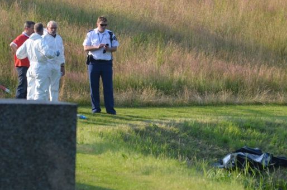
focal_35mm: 441
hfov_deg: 4.7
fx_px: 3510
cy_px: 78
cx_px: 147
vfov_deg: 3.1
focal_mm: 210
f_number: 5.3
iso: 400
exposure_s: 1/1000
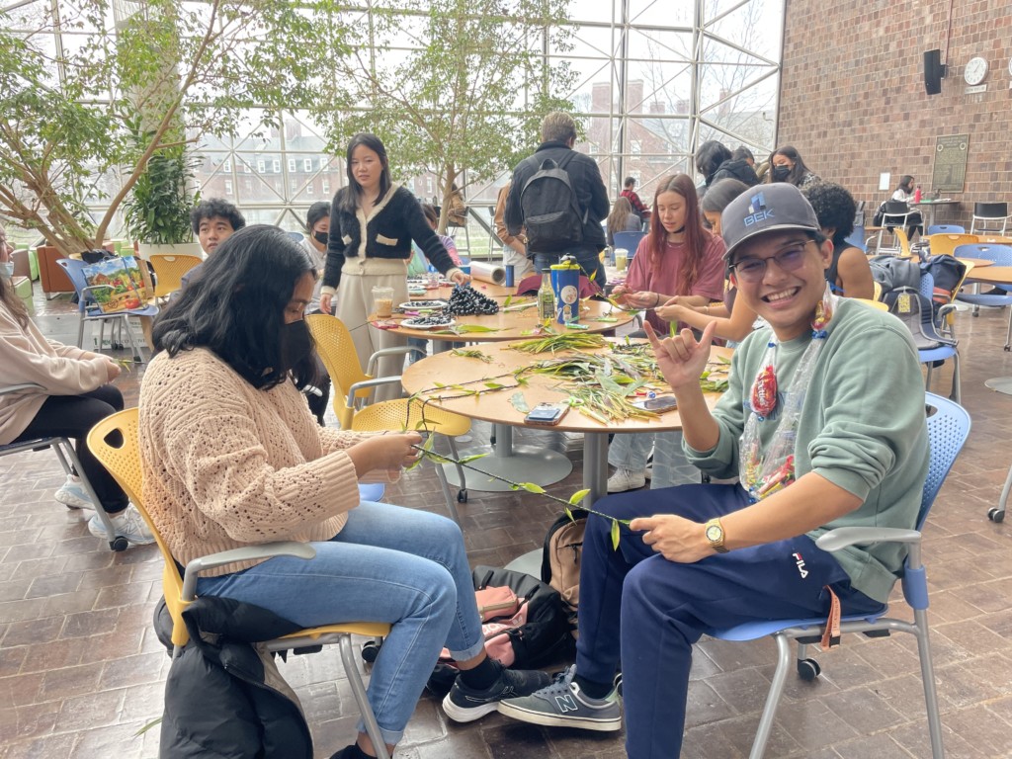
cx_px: 506
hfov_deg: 67.3
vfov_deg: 53.1
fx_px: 760
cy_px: 380
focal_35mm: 26
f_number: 1.6
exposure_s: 1/156
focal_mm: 4.2
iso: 32
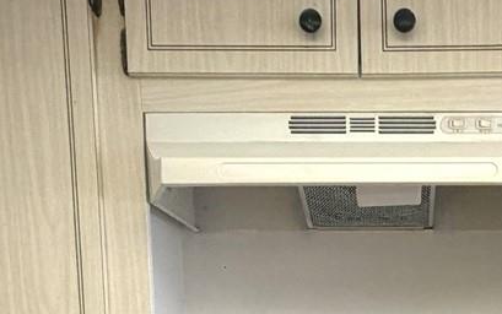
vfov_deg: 19.7
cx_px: 422
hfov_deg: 33.7
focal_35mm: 58
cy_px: 461
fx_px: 794
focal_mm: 2.22
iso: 200
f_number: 2.2
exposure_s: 1/120
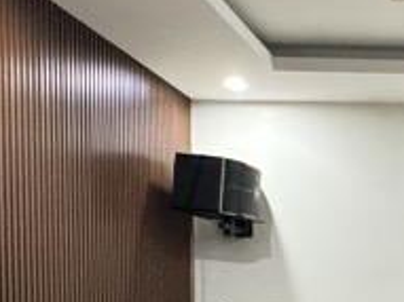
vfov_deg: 18.7
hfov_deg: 21.7
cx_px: 605
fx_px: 875
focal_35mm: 75
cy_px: 344
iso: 800
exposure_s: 1/50
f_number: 2.2
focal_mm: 2.22
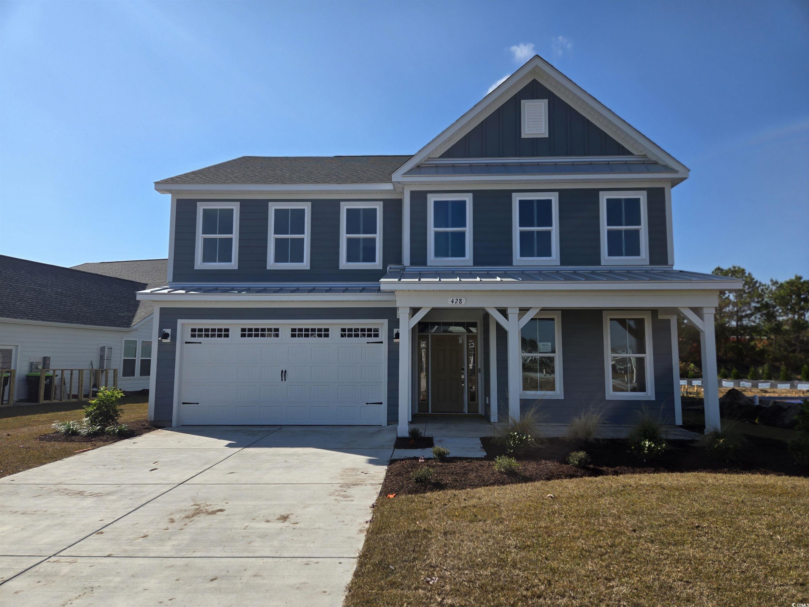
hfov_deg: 73.9
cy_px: 304
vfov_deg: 58.9
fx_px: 538
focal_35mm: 23
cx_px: 404
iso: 25
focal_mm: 5.4
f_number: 1.8
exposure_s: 1/2586
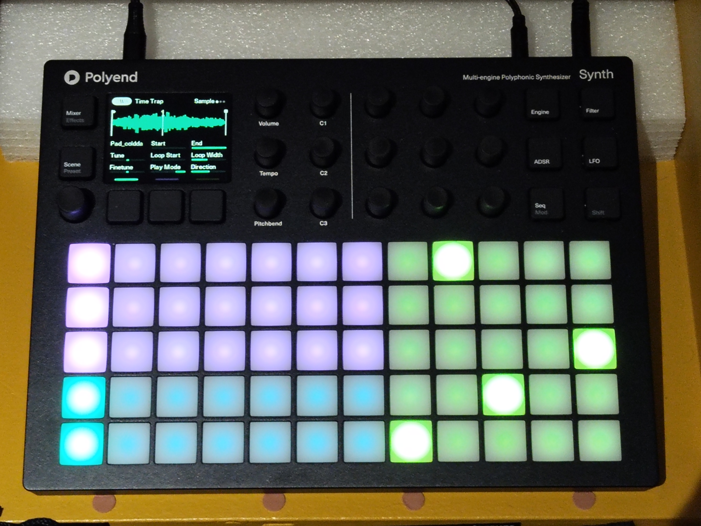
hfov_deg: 26.3
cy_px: 263
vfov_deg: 19.9
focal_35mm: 74
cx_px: 350
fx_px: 1499
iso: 117
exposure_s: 1/20
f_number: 1.8
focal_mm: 4.15
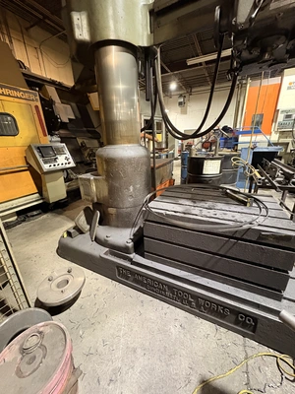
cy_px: 197
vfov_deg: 102.1
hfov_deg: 85.7
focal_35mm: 14
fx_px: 159
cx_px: 148
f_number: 2.2
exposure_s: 1/36
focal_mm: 2.22
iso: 1000
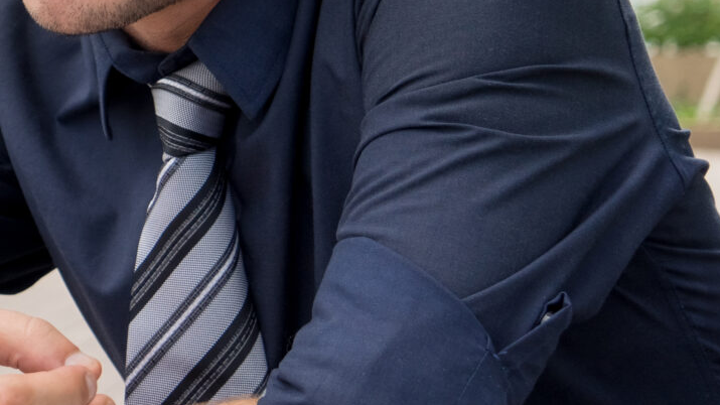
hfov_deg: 16.0
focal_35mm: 120
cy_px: -5
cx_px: -443
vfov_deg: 10.0
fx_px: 2291
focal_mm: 32
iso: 200
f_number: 4
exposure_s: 1/500
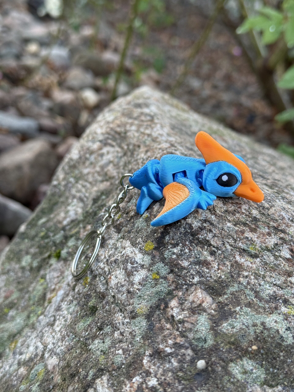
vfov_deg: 39.7
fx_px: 544
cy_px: 196
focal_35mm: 48
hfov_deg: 30.3
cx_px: 147
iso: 100
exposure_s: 1/101
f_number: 1.78
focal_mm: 6.76
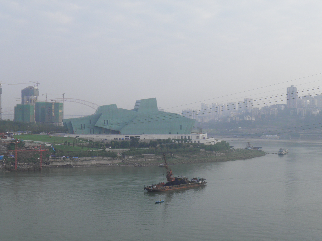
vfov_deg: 29.7
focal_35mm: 49
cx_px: 161
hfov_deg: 38.9
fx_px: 456
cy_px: 120
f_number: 5.5
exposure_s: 1/125
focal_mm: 8.9
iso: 50
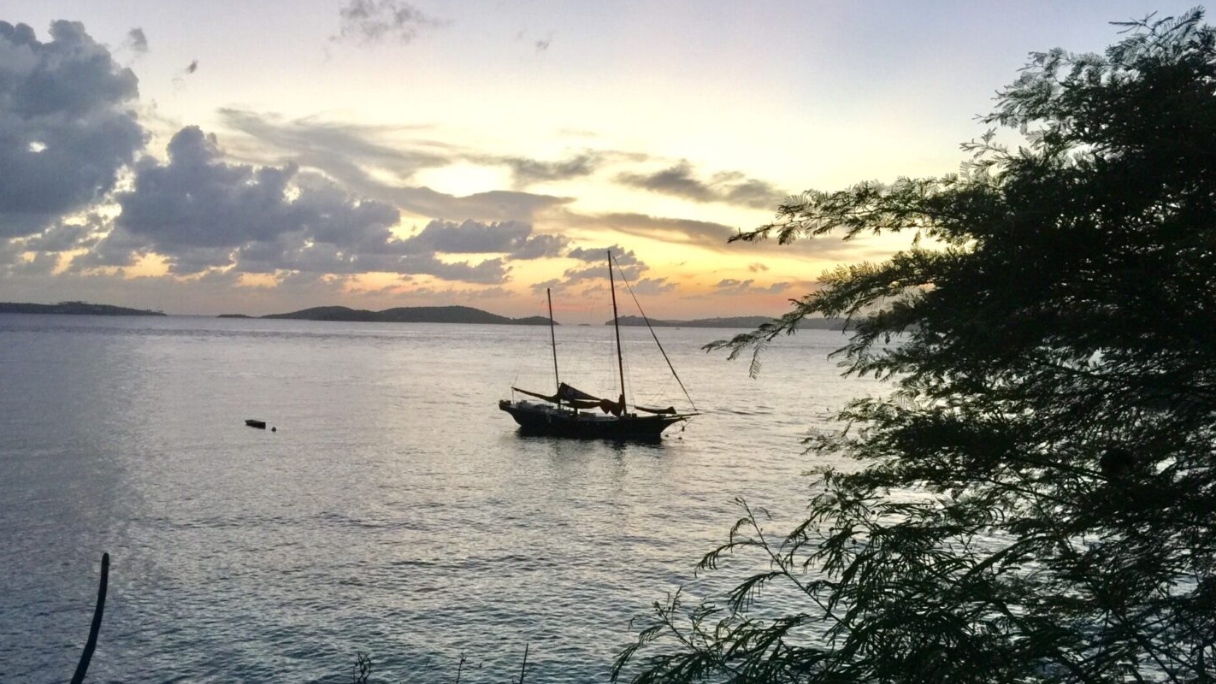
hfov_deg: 61.0
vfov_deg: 36.4
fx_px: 1032
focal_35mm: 32
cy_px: 432
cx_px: 611
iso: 50
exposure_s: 1/15
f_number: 2.2
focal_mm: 4.15
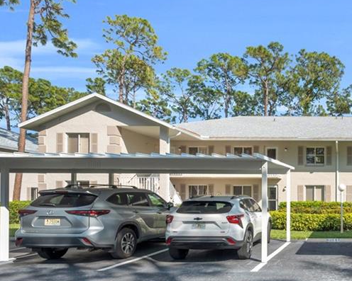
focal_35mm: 31
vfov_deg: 46.0
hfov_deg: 48.5
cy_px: 199
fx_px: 323
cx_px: 341
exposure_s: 1/320
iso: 200
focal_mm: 16
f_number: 9
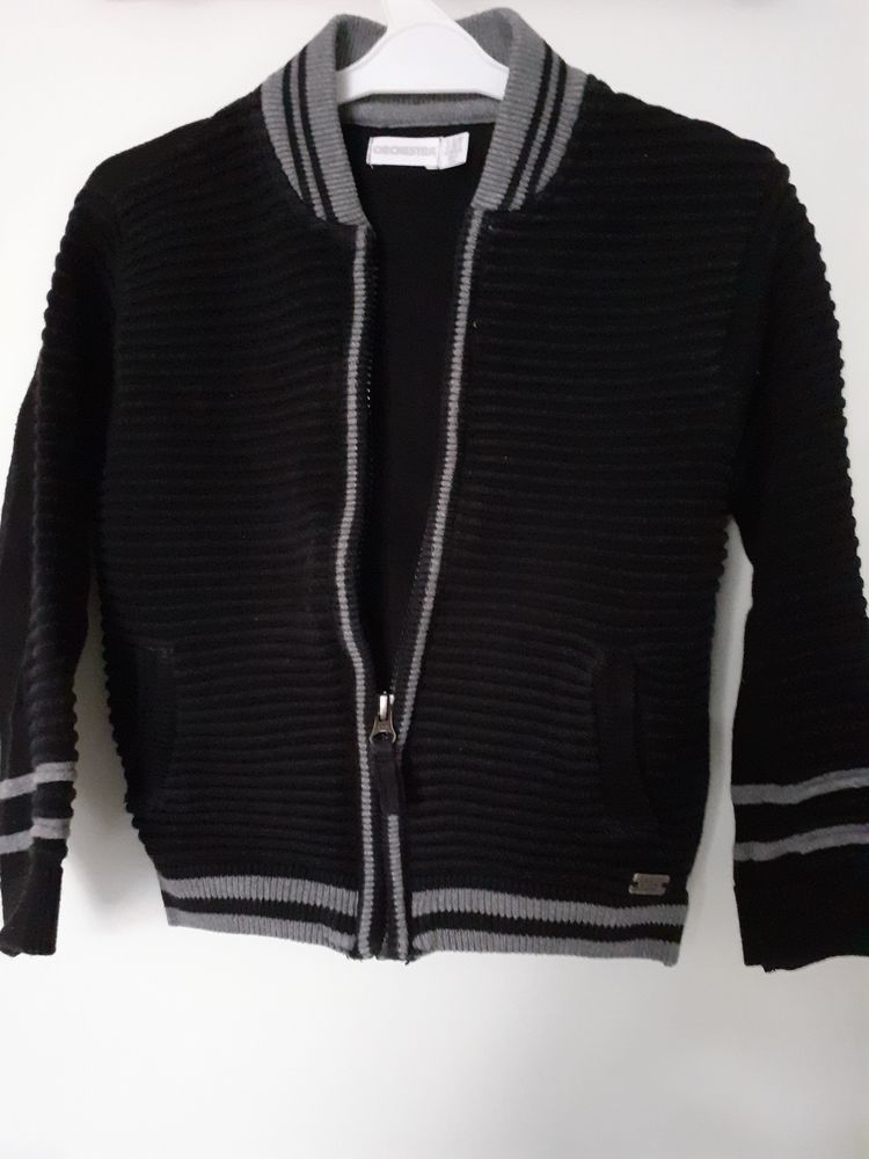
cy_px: 580
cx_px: 434
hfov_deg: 51.4
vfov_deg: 65.3
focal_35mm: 27
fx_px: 904
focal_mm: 3.6
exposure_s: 1/17
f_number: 1.9
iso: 1000
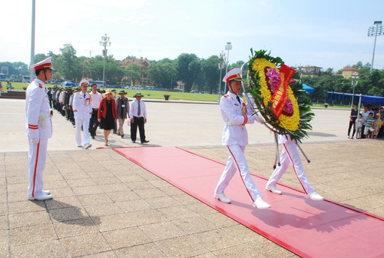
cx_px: 192
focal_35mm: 30
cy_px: 129
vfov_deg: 43.7
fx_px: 320
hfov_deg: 61.9
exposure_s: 1/125
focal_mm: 20
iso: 320
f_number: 14
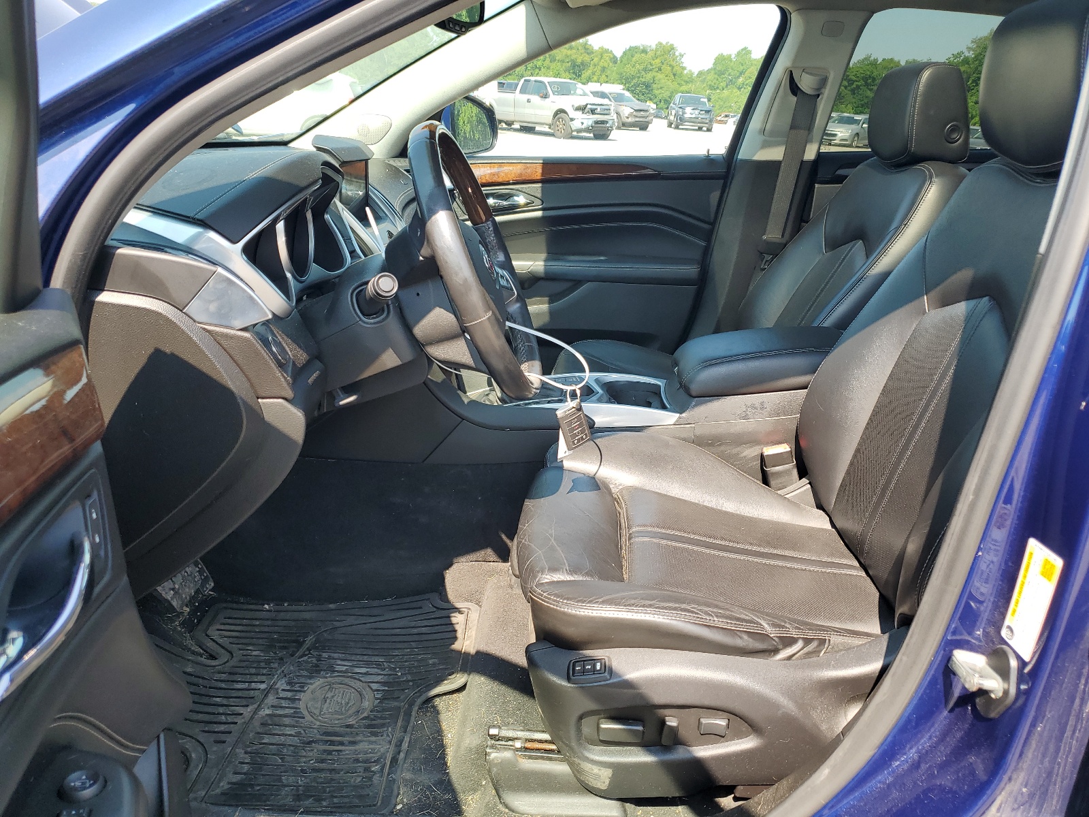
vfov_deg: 53.1
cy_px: 408
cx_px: 544
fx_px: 818
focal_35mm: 26
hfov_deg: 67.3
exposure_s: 1/500
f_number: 1.5
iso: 50
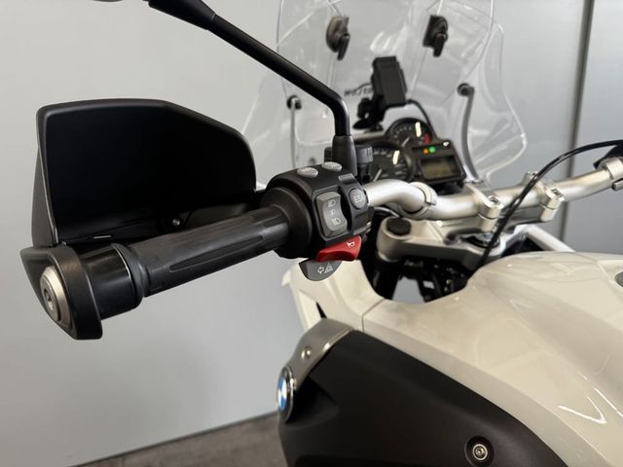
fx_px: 432
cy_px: 234
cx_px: 312
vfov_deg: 56.8
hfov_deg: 71.6
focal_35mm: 24
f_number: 1.78
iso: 125
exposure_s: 1/121
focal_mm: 6.76
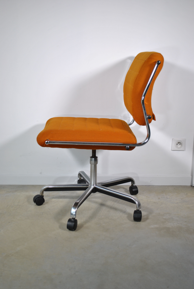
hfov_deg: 30.9
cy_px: 144
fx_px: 351
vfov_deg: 44.9
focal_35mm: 44
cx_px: 97
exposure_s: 1/50
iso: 200
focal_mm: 29
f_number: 4.5
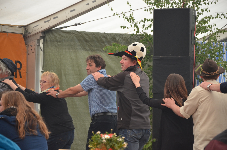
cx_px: 114
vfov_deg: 8.7
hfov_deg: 13.1
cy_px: 75
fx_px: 991
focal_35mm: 158
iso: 800
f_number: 5.6
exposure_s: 1/160
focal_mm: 105
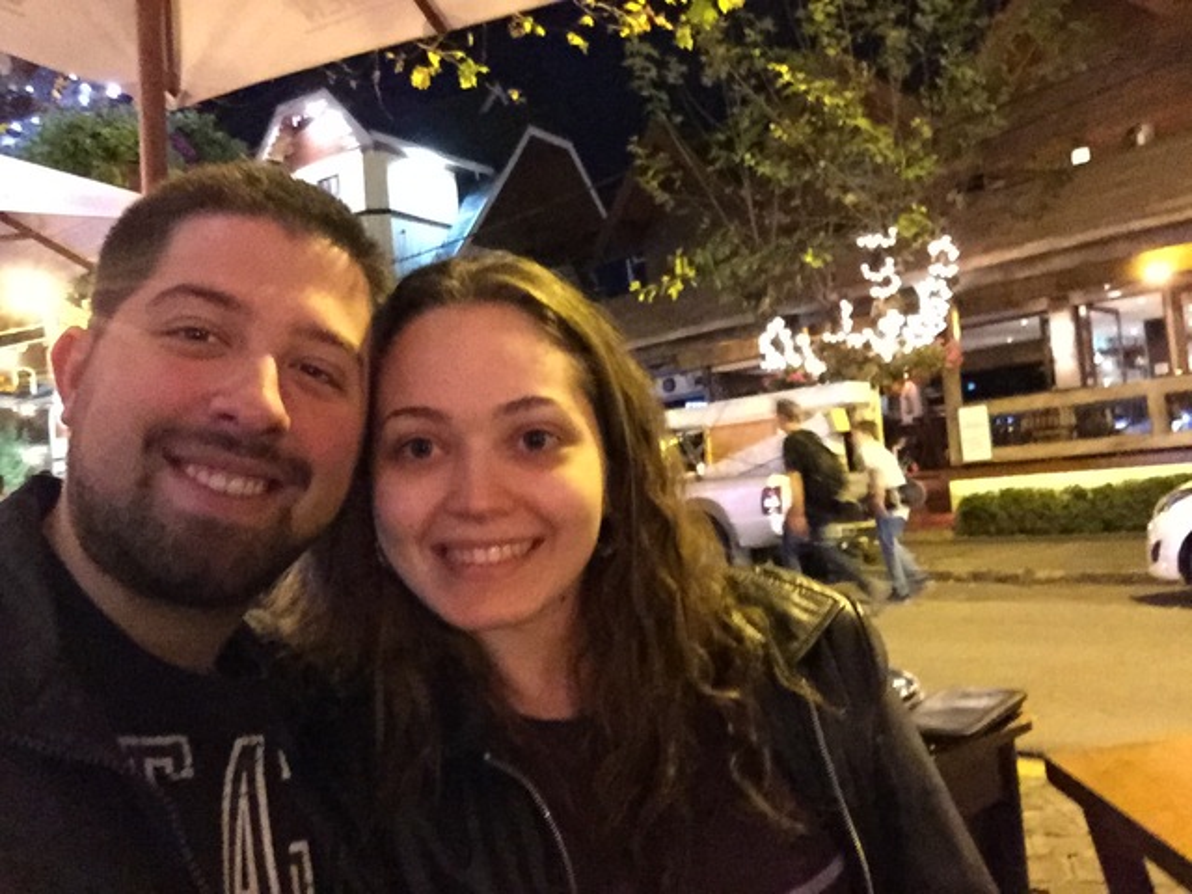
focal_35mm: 31
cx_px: 596
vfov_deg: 45.4
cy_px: 447
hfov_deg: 58.4
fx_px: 1067
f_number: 2.2
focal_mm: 2.65
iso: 1250
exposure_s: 1/15
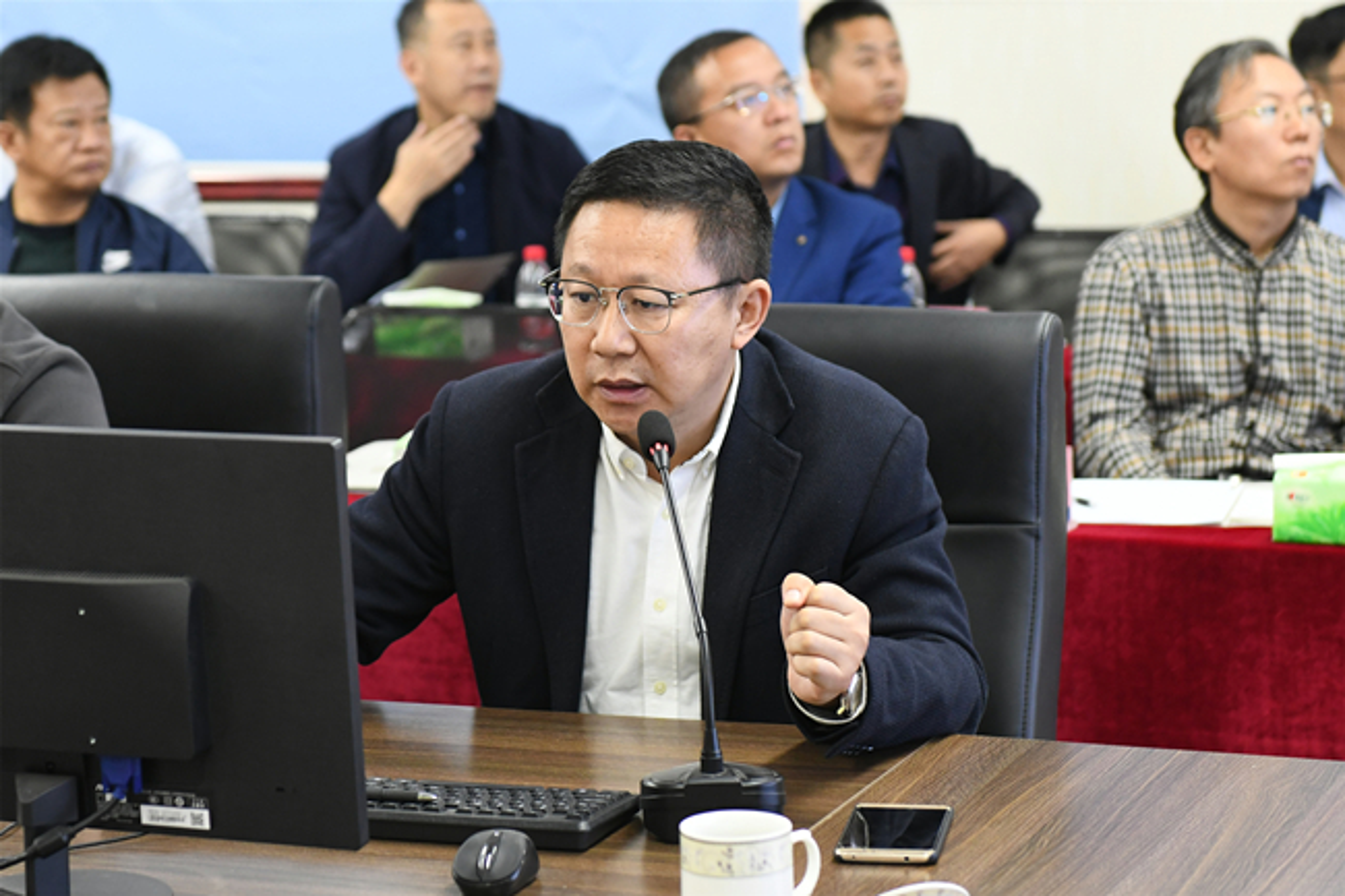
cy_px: 448
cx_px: 672
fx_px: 2316
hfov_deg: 32.4
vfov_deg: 21.9
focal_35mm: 62
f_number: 4
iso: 1600
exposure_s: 1/160
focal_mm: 62
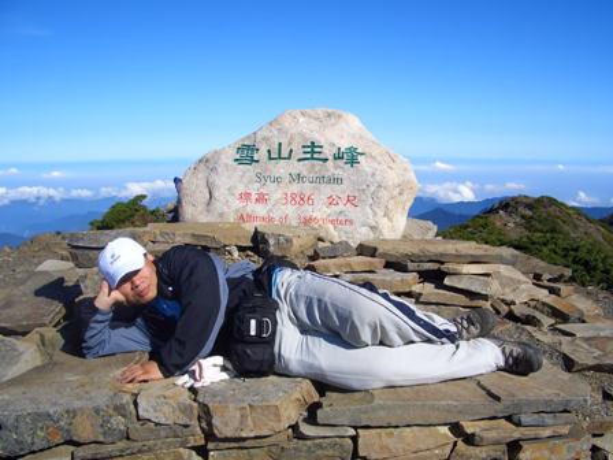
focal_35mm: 35
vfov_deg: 40.7
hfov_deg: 52.6
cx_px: 306
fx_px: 620
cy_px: 230
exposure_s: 1/640
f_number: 4.3
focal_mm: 5.8
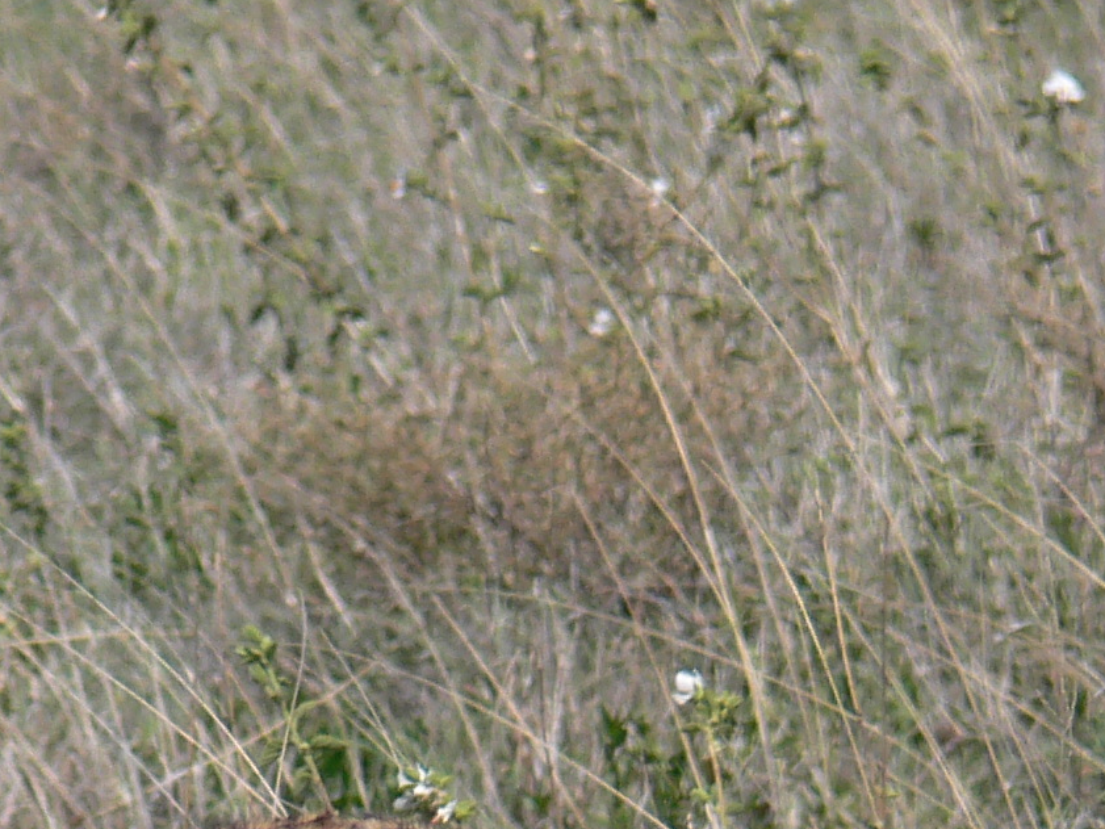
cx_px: -127
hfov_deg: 1.5
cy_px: 1574
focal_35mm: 1288
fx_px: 41121
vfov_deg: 1.2
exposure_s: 1/400
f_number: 5.6
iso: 80
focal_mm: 70.2
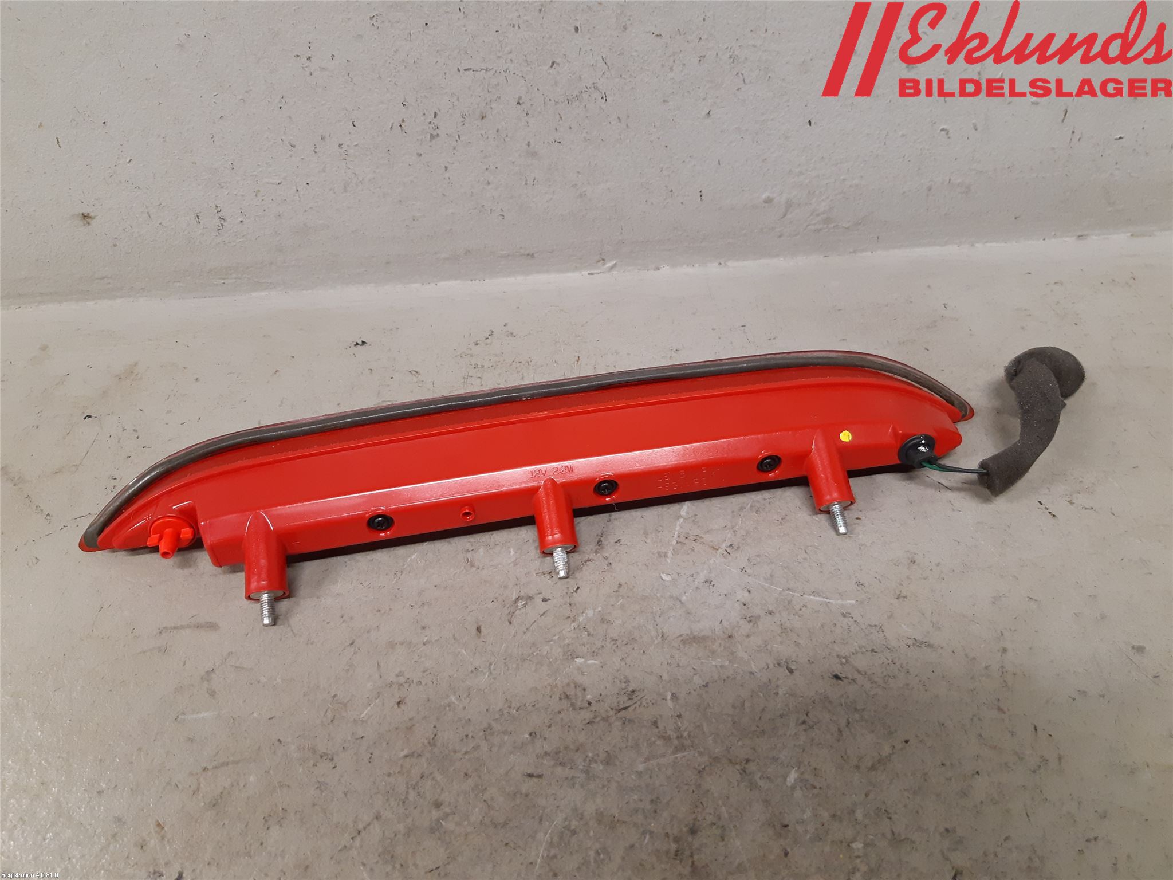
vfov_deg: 53.1
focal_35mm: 26
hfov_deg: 67.3
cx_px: 586
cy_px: 440
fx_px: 881
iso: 200
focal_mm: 3.93
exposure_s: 1/50
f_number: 1.7
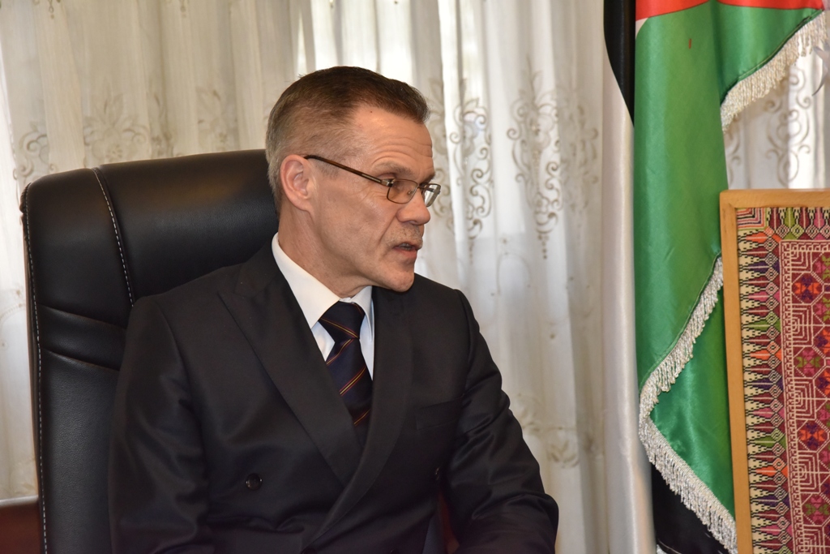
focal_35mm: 110
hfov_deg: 18.6
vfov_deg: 12.5
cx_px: 415
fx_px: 2536
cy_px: 277
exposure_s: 1/250
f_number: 8
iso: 2500
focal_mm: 110
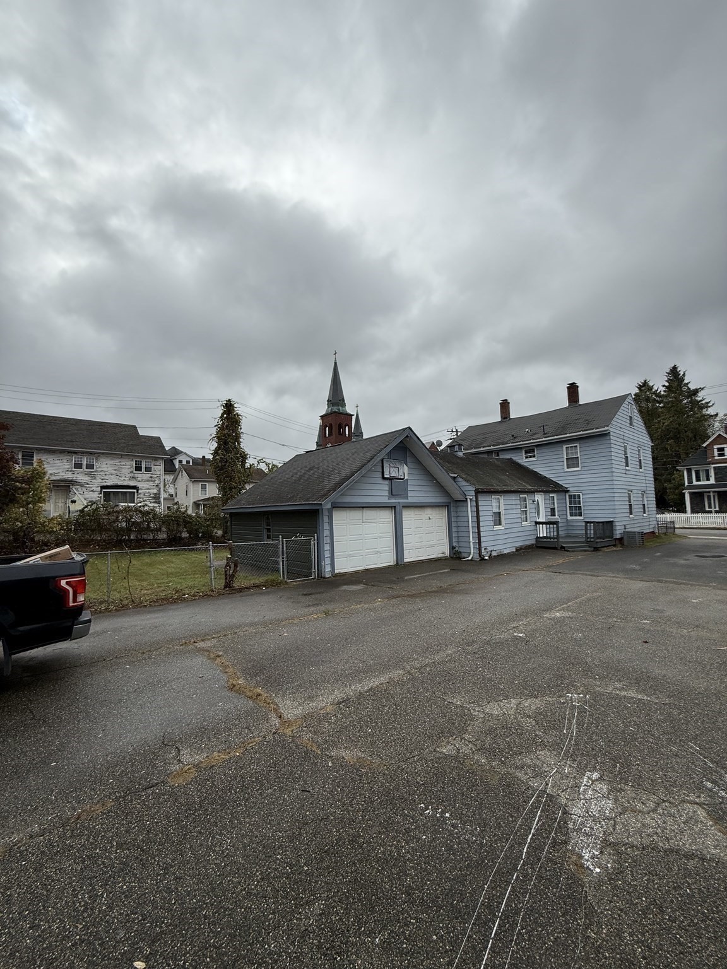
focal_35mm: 14
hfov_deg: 85.7
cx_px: 364
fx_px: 392
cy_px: 484
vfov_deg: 102.1
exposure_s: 1/2841
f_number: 2.2
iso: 50
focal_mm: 2.22
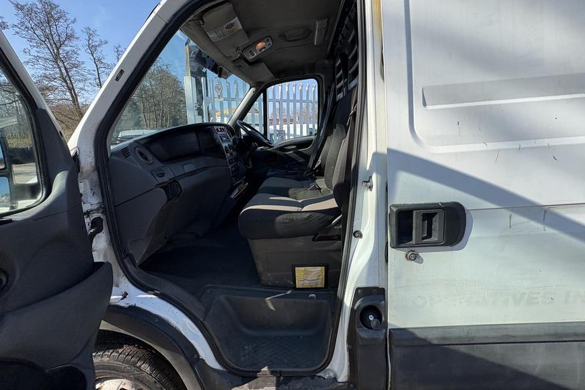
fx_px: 244
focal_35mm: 15
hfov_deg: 100.4
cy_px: 173
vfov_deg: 77.0
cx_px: 295
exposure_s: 1/600
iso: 40
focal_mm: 2.22
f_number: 2.2
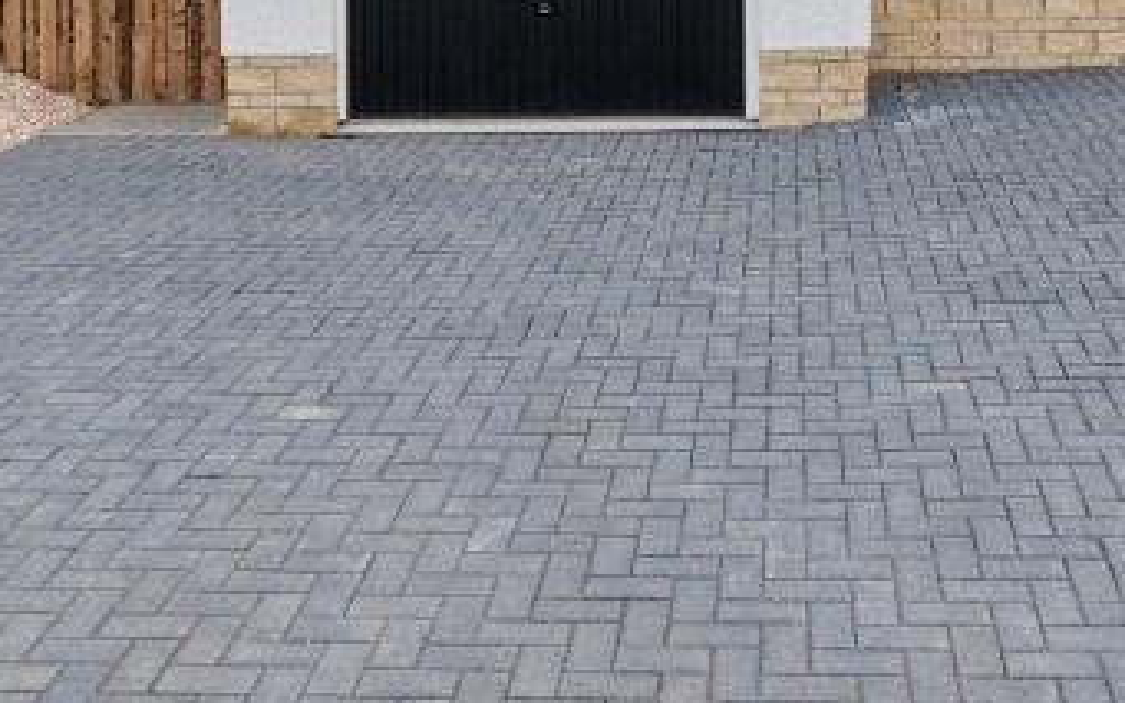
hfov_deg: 38.1
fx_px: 1594
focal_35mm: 52
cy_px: -279
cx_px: 812
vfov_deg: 21.7
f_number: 8
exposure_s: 1/1000
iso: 800
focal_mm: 16
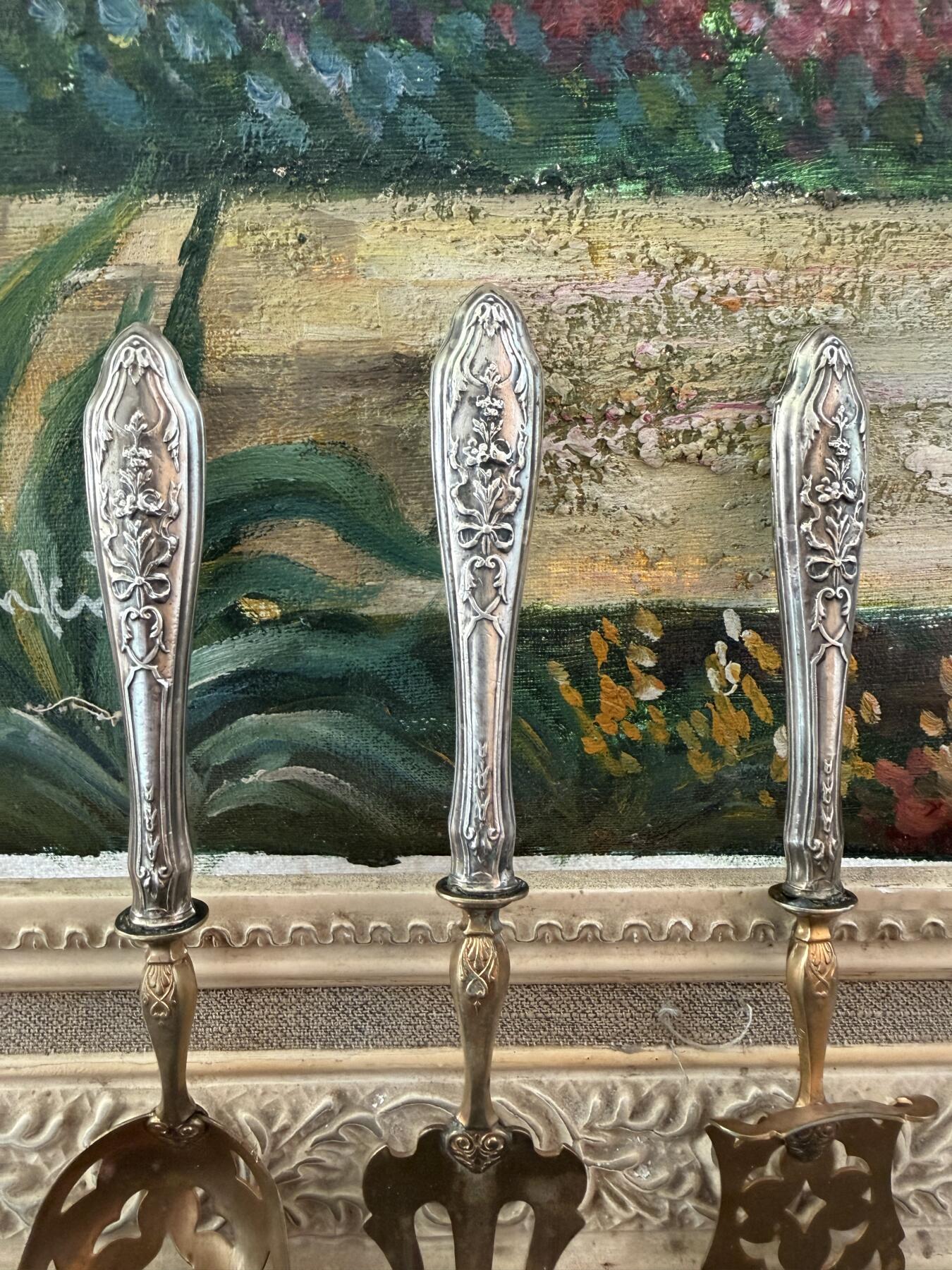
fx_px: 880
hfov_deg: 56.8
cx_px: 476
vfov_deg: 71.6
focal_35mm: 24
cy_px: 635
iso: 320
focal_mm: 2.22
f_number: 2.2
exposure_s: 1/68
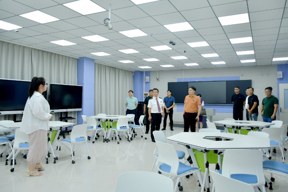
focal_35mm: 27
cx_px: 144
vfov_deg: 47.9
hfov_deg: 67.4
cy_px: 96
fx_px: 216
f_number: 3.5
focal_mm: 18
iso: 280
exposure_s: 1/125
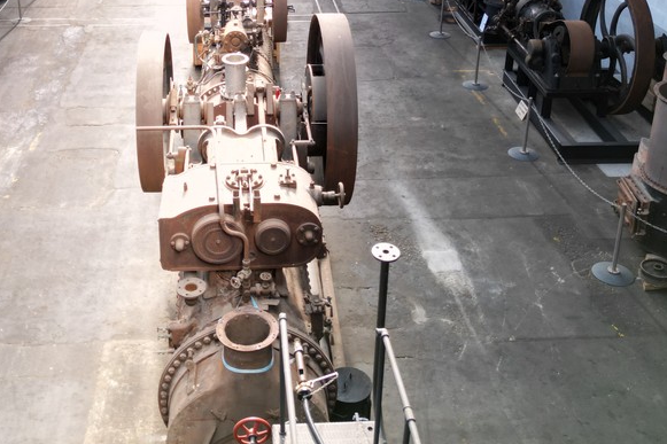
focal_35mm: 43
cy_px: 48
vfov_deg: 29.9
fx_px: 796
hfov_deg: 45.2
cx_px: 273
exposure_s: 1/180
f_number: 1.7
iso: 120
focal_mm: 6.72
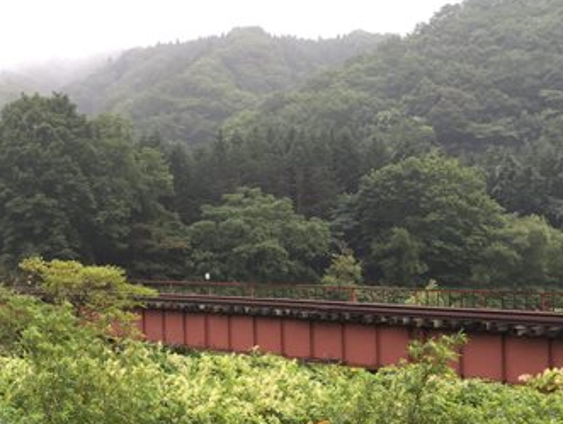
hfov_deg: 32.9
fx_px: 912
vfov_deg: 26.1
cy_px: 249
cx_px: 78
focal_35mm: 56
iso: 40
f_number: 2.2
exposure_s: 1/120
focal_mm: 4.15
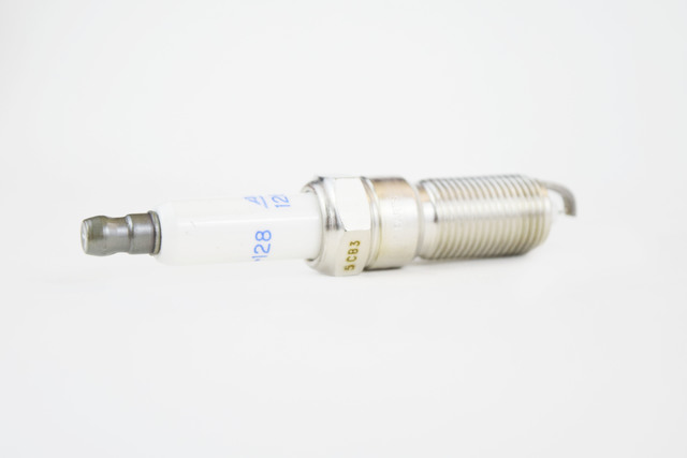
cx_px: 344
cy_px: 229
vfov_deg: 16.6
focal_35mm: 82
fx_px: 1575
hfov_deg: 24.6
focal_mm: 55
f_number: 5.6
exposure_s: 1/60
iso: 900
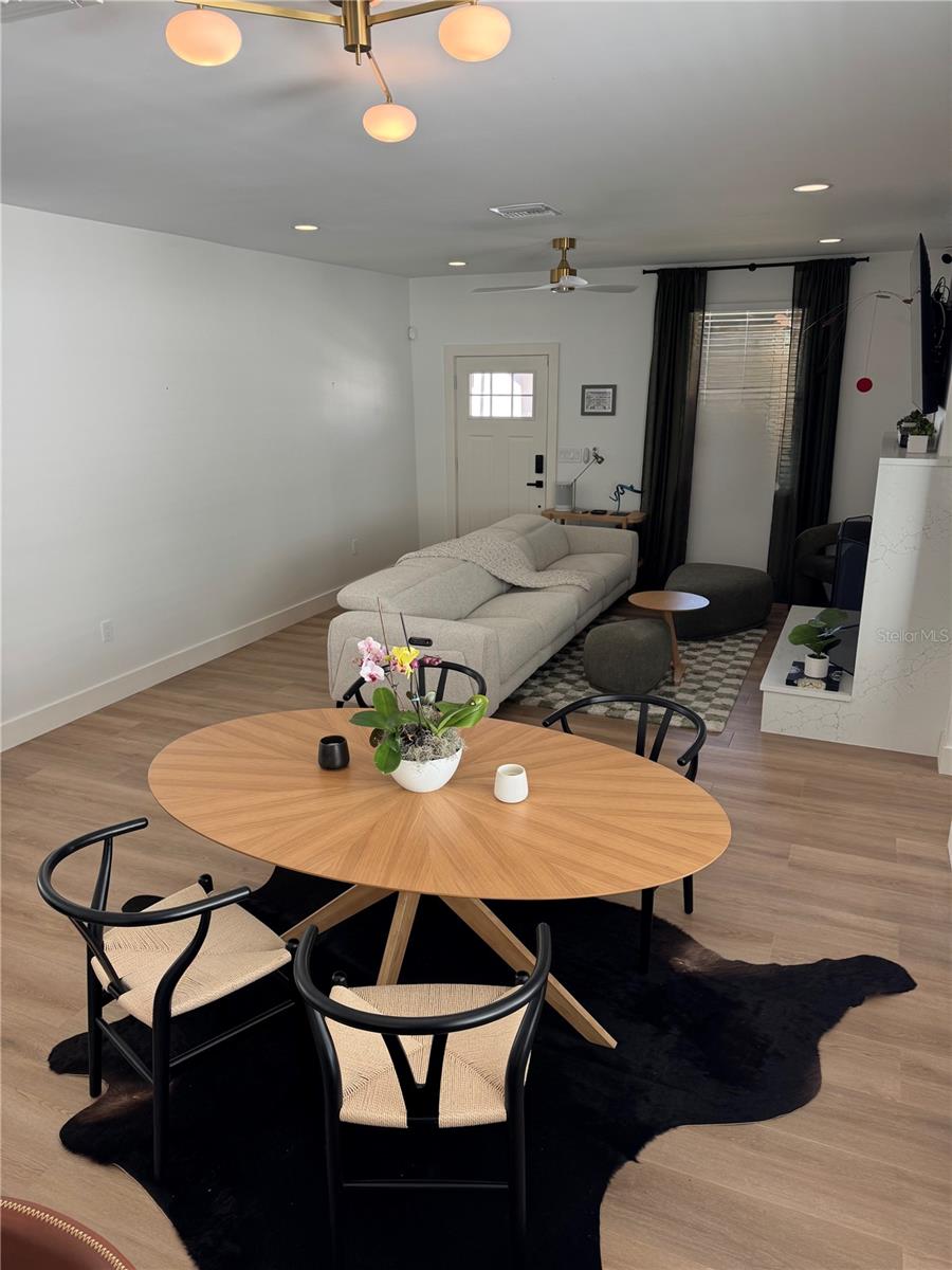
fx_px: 880
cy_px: 635
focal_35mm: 24
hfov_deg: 56.8
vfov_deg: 71.6
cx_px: 476
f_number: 1.78
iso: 80
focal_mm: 6.76
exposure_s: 1/120
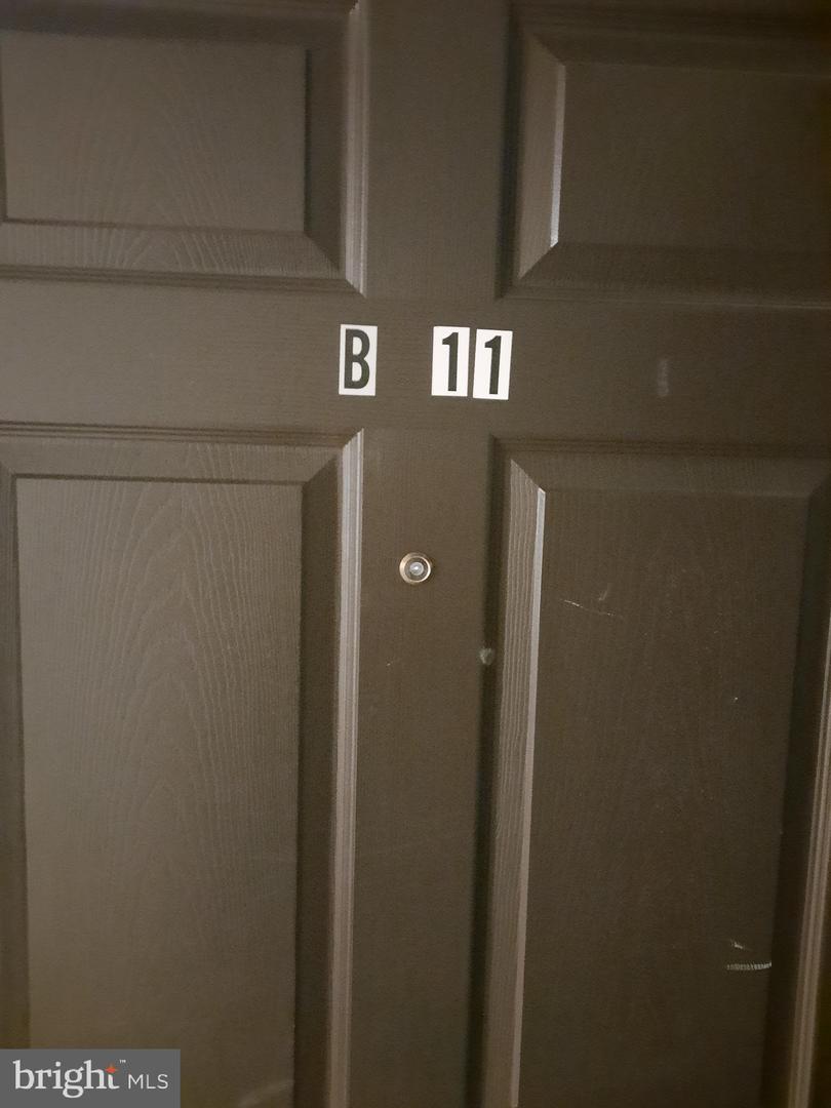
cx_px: 416
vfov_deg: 69.4
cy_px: 554
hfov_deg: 54.9
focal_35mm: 25
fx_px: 800
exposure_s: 1/10
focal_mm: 4.6
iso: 2500
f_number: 2
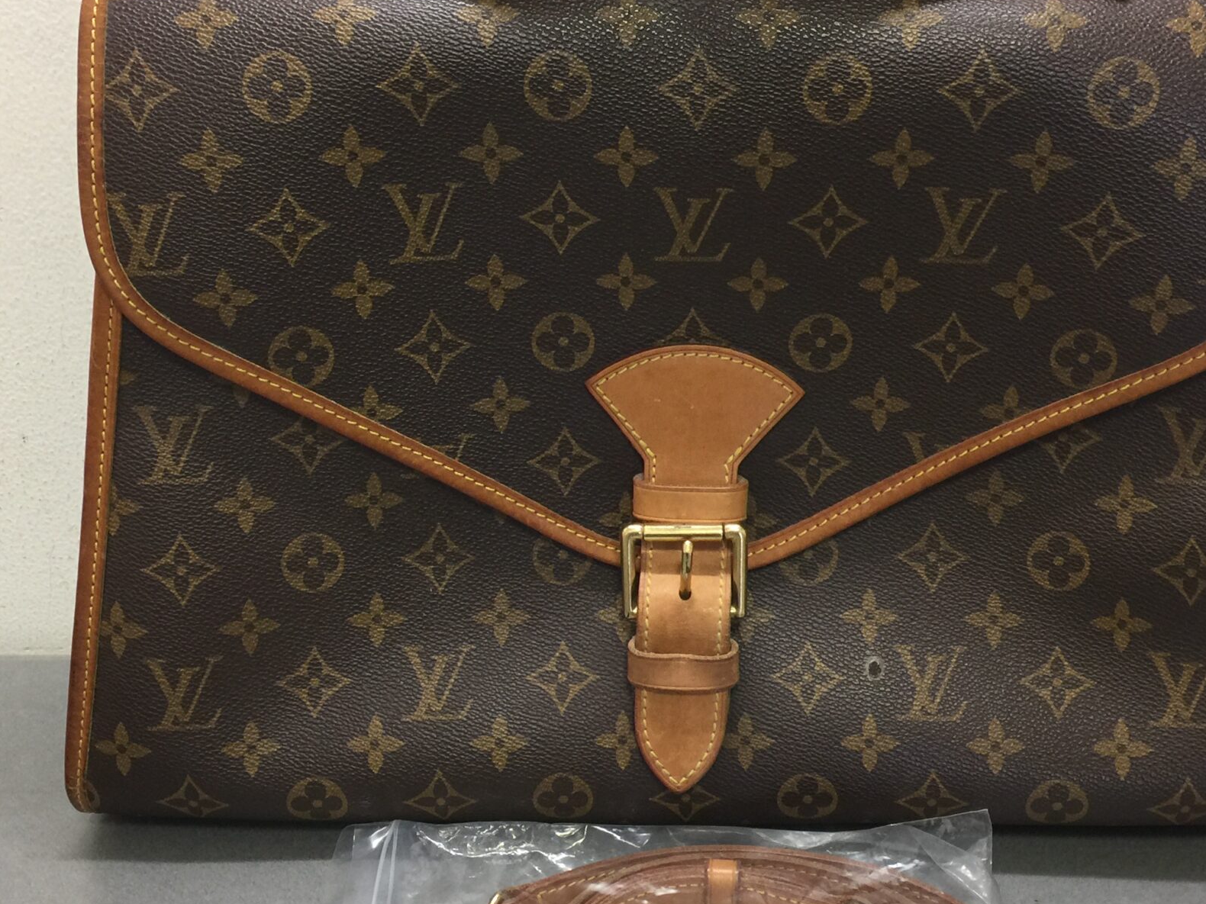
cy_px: 468
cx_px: 658
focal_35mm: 47
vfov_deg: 30.9
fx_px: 1637
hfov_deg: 40.4
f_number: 2.2
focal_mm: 4.15
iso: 40
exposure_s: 1/15
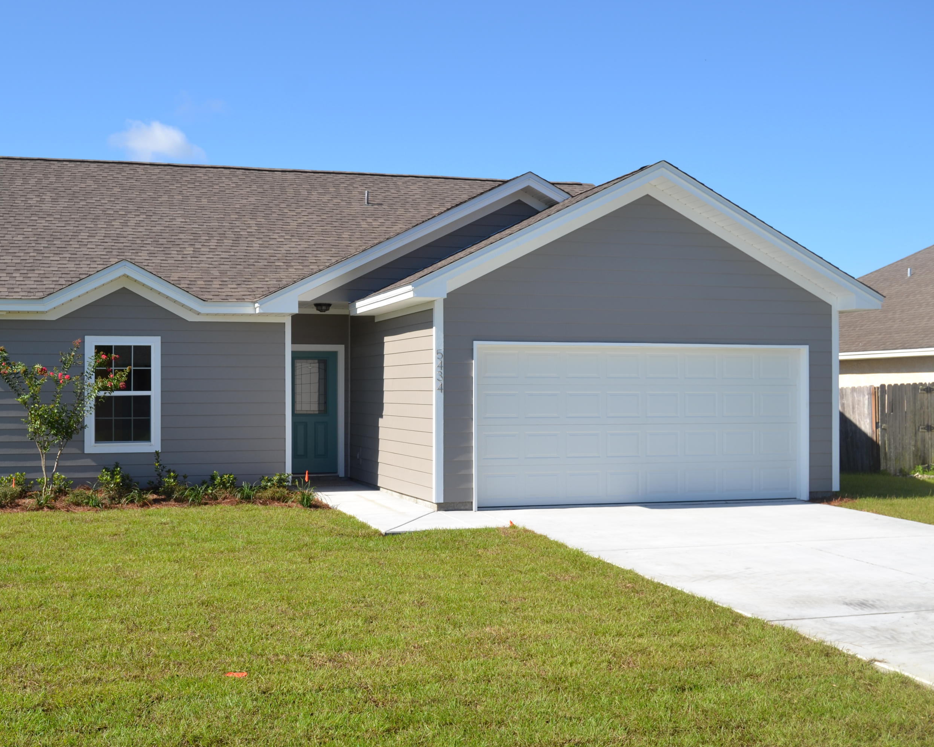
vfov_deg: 34.1
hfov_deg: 41.9
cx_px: 391
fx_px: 1216
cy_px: 374
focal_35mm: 44
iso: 100
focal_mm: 26
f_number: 6.3
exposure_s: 1/320
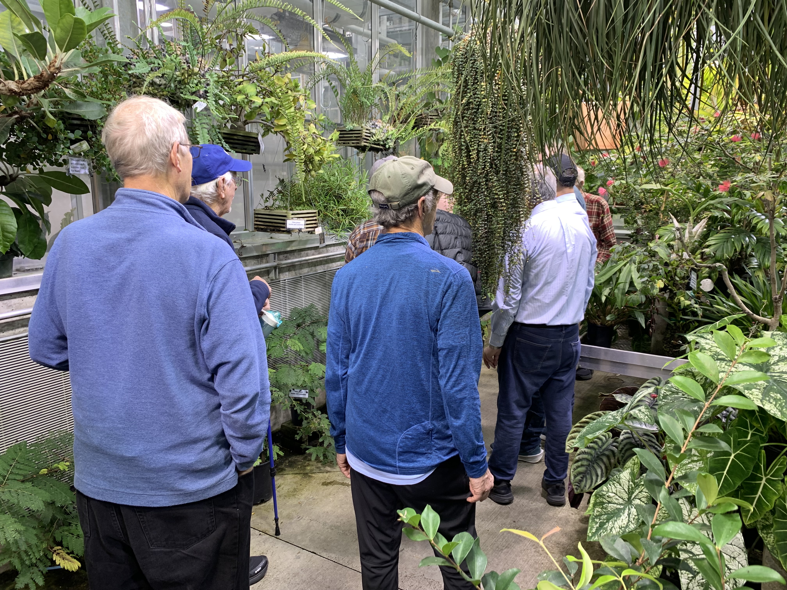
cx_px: 394
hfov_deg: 67.3
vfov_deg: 53.1
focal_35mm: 26
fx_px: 591
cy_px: 295
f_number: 1.8
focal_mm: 4.25
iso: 50
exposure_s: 1/120
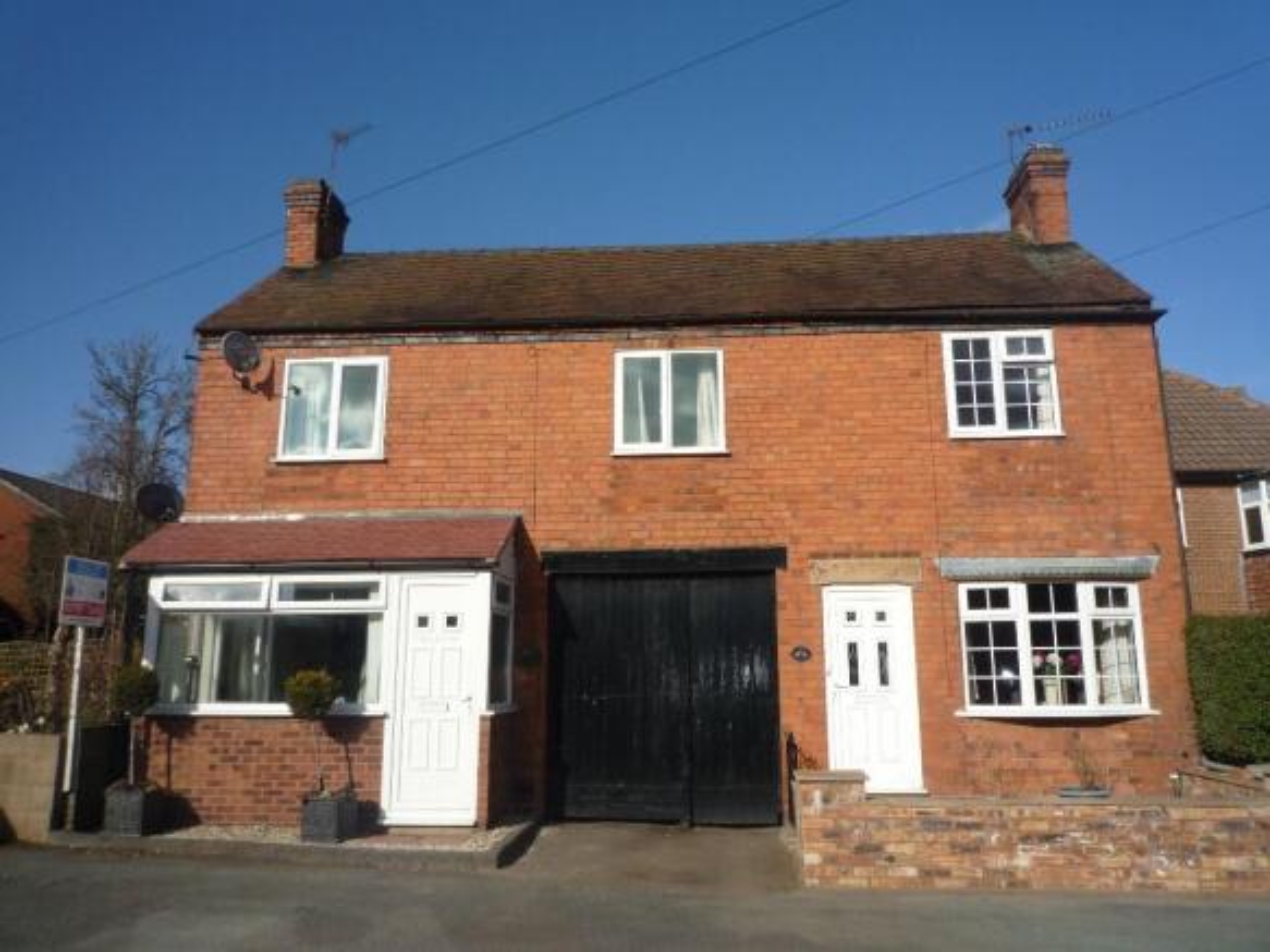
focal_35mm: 25
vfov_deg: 54.9
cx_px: 635
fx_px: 917
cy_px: 476
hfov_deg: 69.4
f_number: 5
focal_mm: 4.4
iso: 100
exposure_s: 1/800
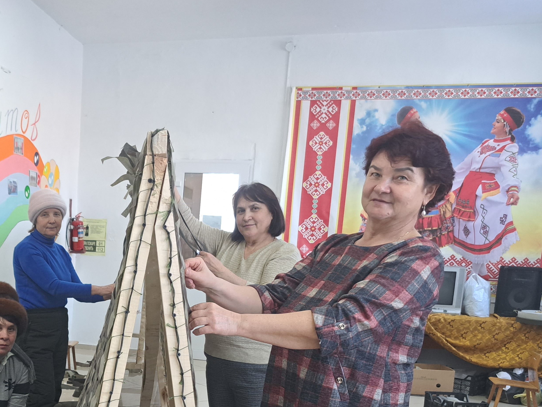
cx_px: 81
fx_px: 705
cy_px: 365
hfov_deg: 39.7
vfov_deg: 30.8
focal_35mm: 45
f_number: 1.8
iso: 160
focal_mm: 5.23
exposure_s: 1/50
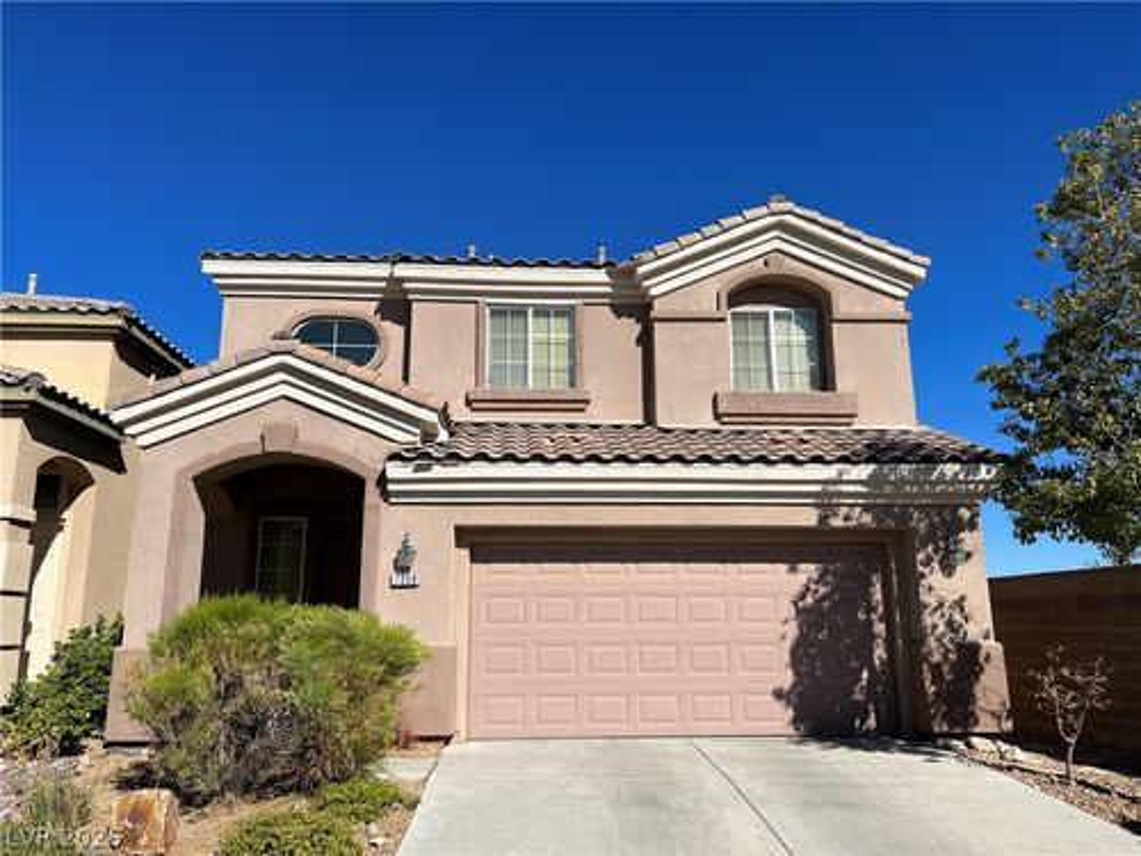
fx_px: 857
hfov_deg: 67.3
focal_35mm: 26
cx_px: 570
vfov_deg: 53.1
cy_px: 428
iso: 50
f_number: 1.5
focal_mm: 5.7
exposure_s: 1/6993
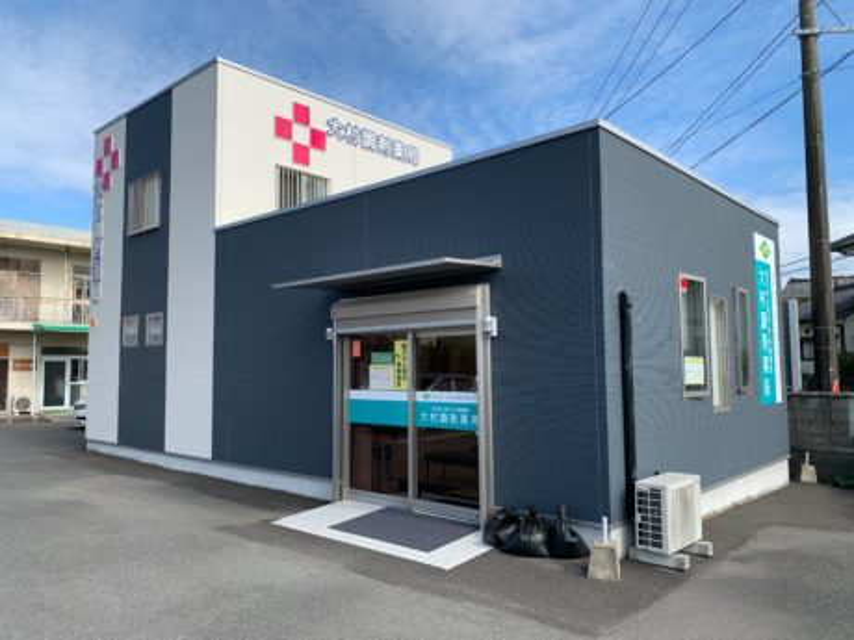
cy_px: 320
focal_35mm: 26
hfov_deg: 67.3
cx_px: 427
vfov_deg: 53.1
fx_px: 641
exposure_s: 1/1406
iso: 25
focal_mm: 4.25
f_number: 1.8
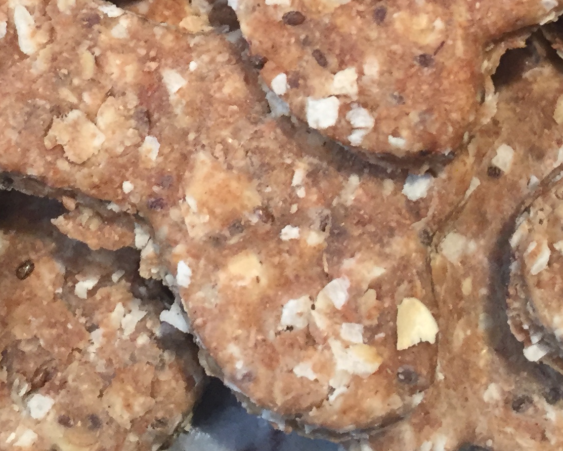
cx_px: 305
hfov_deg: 23.0
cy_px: -94
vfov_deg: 17.6
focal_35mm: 83
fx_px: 1383
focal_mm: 4.15
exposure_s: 1/30
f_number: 2.2
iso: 125
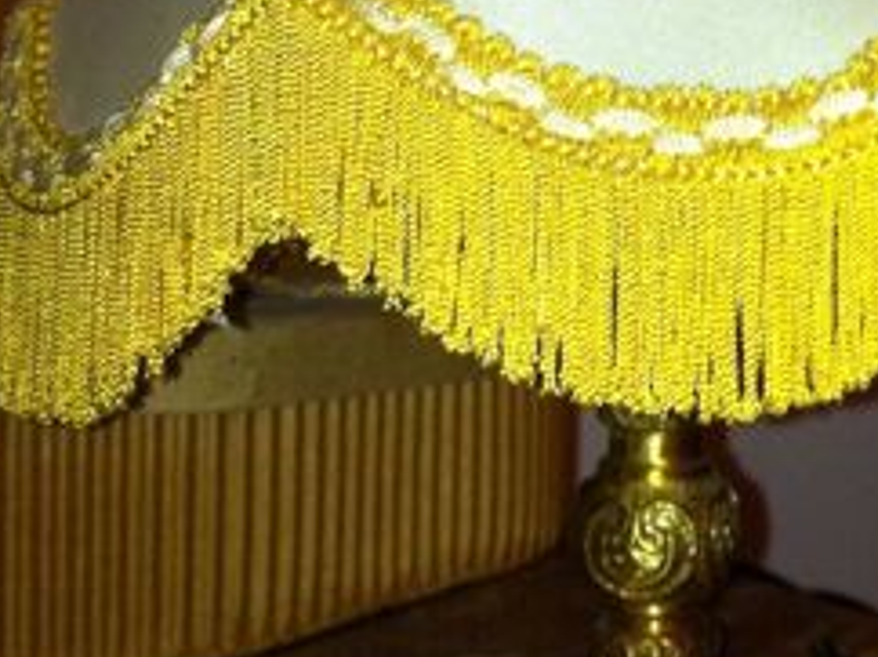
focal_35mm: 93
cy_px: 71
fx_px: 2357
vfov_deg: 15.7
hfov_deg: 20.7
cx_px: 758
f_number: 2.8
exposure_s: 1/33
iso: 80
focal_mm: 3.85
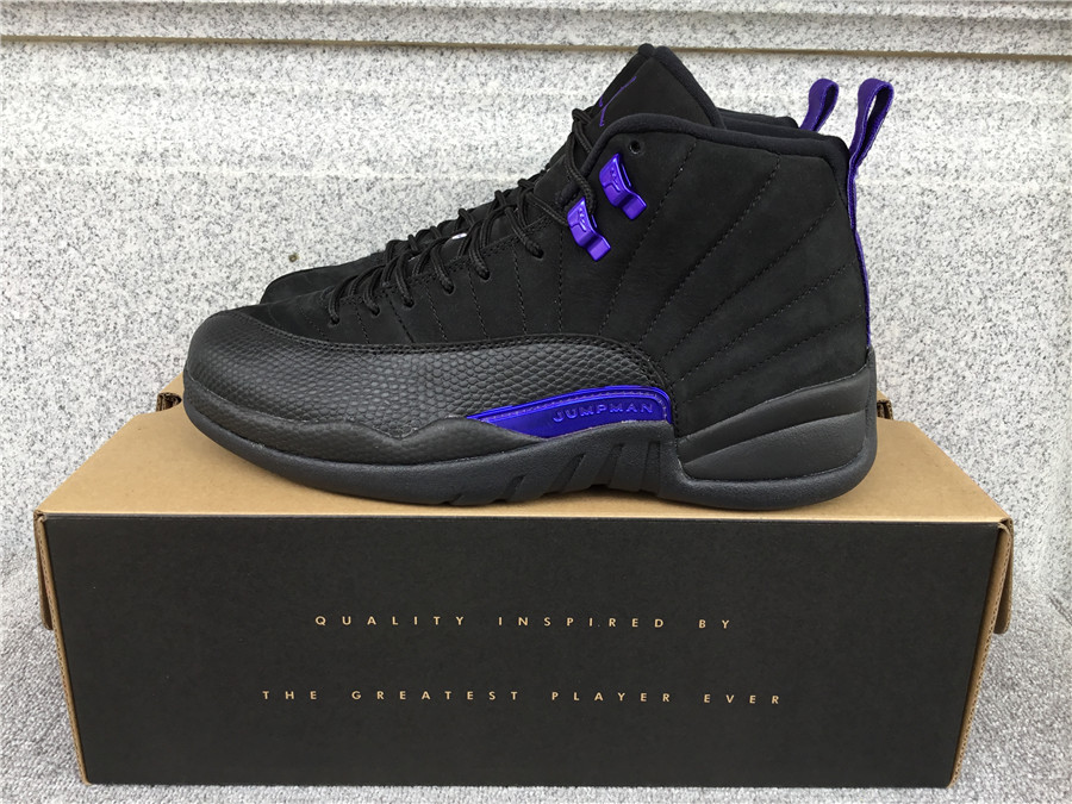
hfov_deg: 58.4
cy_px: 402
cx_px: 536
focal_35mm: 31
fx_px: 960
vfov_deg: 45.4
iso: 25
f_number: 2.4
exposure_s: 1/106
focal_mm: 3.3
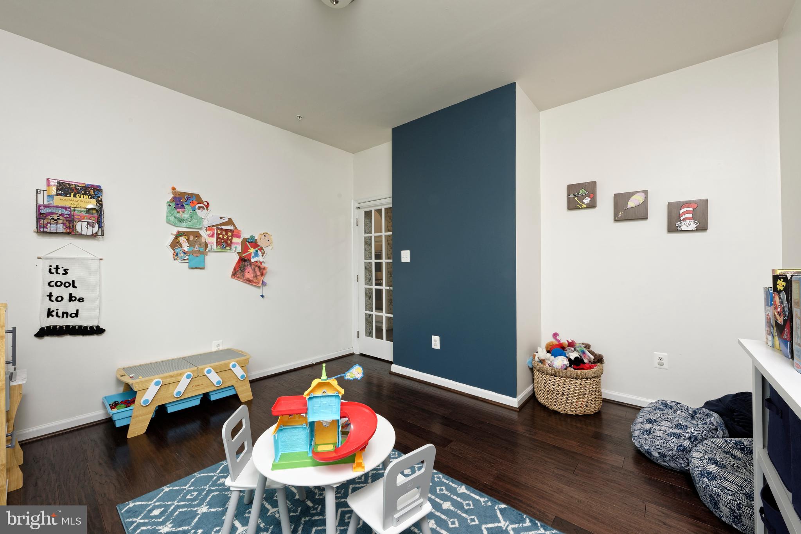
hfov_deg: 104.2
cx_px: 400
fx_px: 312
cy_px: 267
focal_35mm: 14
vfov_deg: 81.2
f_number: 13
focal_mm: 14
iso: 320
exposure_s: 1/15
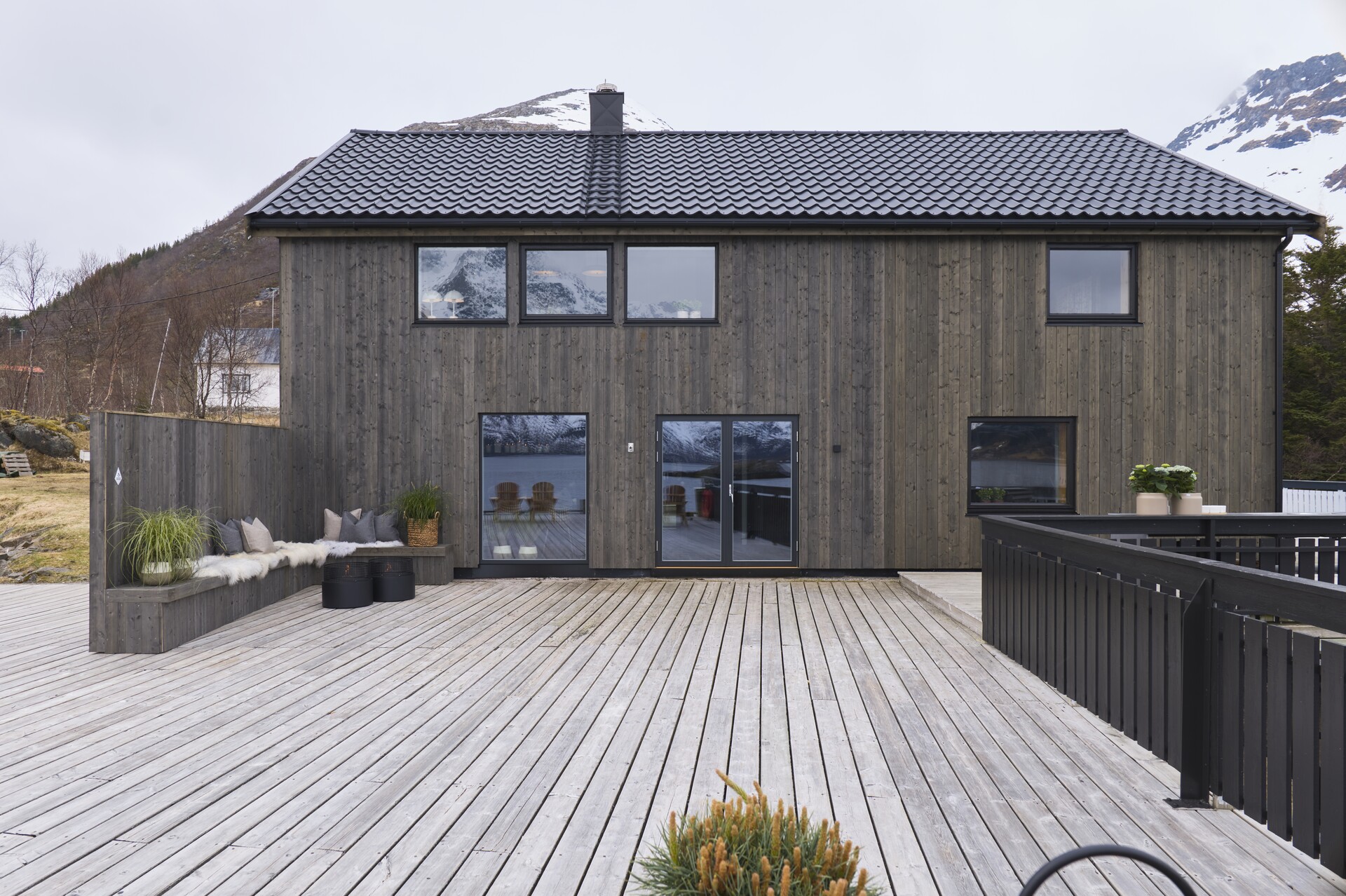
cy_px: 448
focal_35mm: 25
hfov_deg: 71.5
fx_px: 934
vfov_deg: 51.2
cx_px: 673
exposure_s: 1/100
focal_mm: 24
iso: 100
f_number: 9
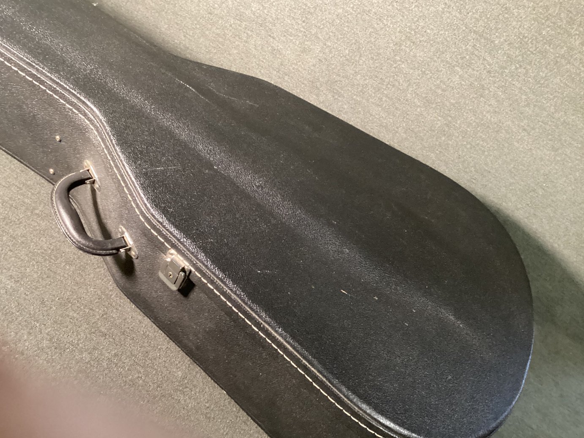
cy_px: 231
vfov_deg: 41.8
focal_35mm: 34
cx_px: 266
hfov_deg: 53.9
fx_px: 574
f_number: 2.4
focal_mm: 3.3
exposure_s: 1/30
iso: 640
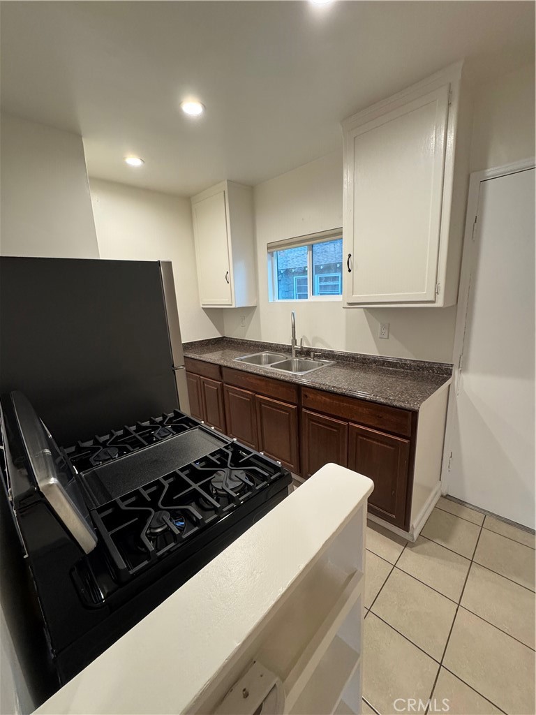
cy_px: 358
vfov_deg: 102.1
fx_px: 289
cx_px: 268
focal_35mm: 14
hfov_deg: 85.7
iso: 320
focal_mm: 2.22
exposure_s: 1/120
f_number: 2.2
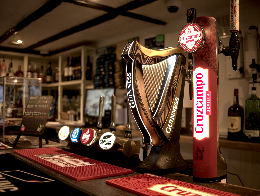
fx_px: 301
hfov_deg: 46.8
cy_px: 98
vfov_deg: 36.0
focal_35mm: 40
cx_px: 130
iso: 200
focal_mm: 20
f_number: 1.7
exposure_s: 1/50
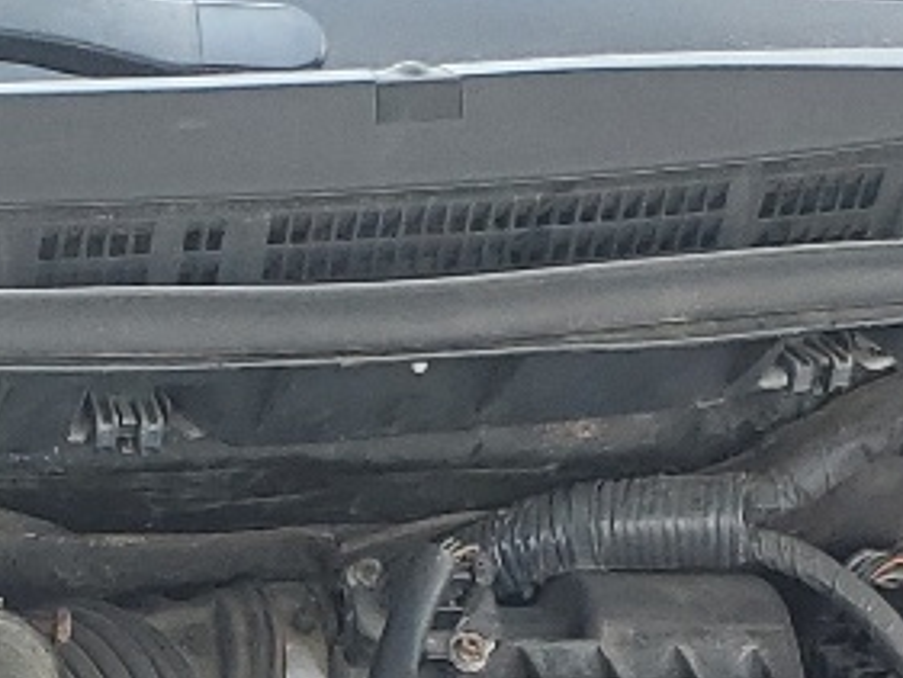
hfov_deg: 12.5
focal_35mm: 148
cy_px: 1713
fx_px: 3862
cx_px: -540
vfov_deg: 8.9
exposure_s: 1/192
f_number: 1.5
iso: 50
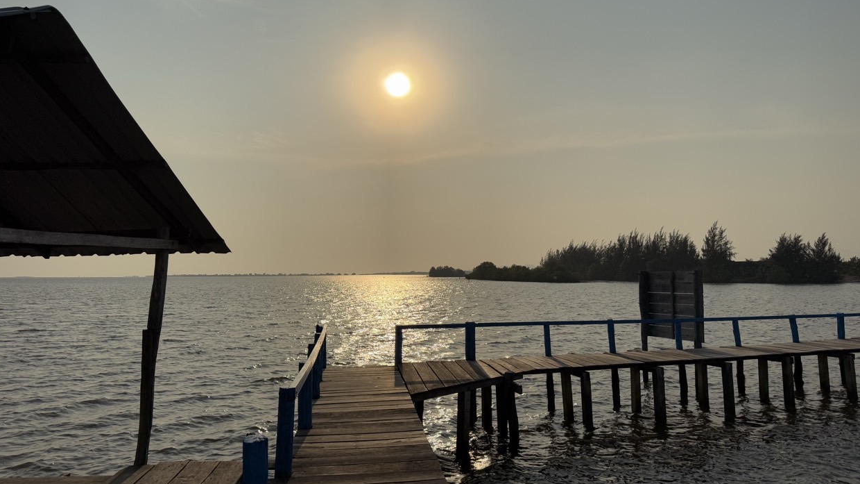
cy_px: 192
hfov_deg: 69.9
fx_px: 616
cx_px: 440
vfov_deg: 42.7
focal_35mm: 27
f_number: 1.78
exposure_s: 1/22727
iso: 64
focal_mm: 6.76
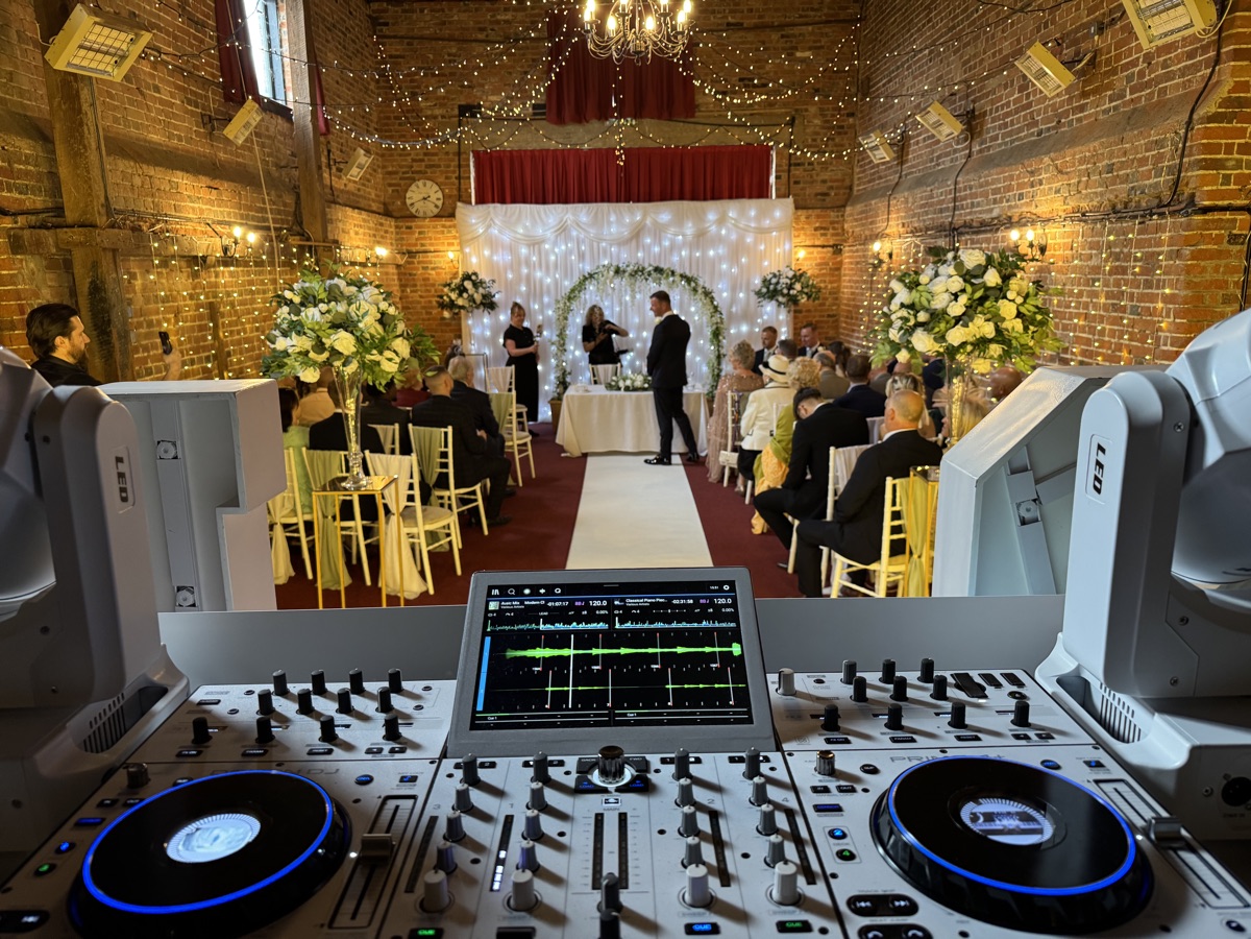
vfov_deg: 56.8
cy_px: 470
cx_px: 626
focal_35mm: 24
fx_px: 867
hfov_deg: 71.6
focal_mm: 6.76
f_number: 1.78
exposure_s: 1/50
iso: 250
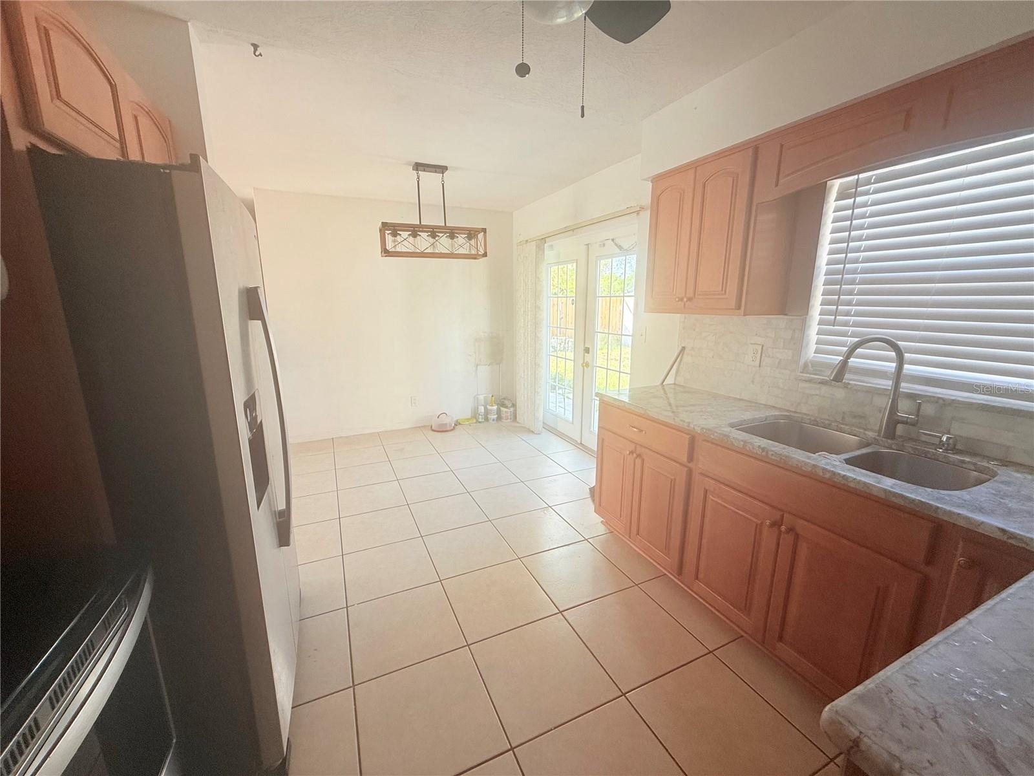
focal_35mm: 14
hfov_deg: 102.1
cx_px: 517
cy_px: 388
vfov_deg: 85.7
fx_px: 418
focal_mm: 2.22
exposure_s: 1/99
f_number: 2.2
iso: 80
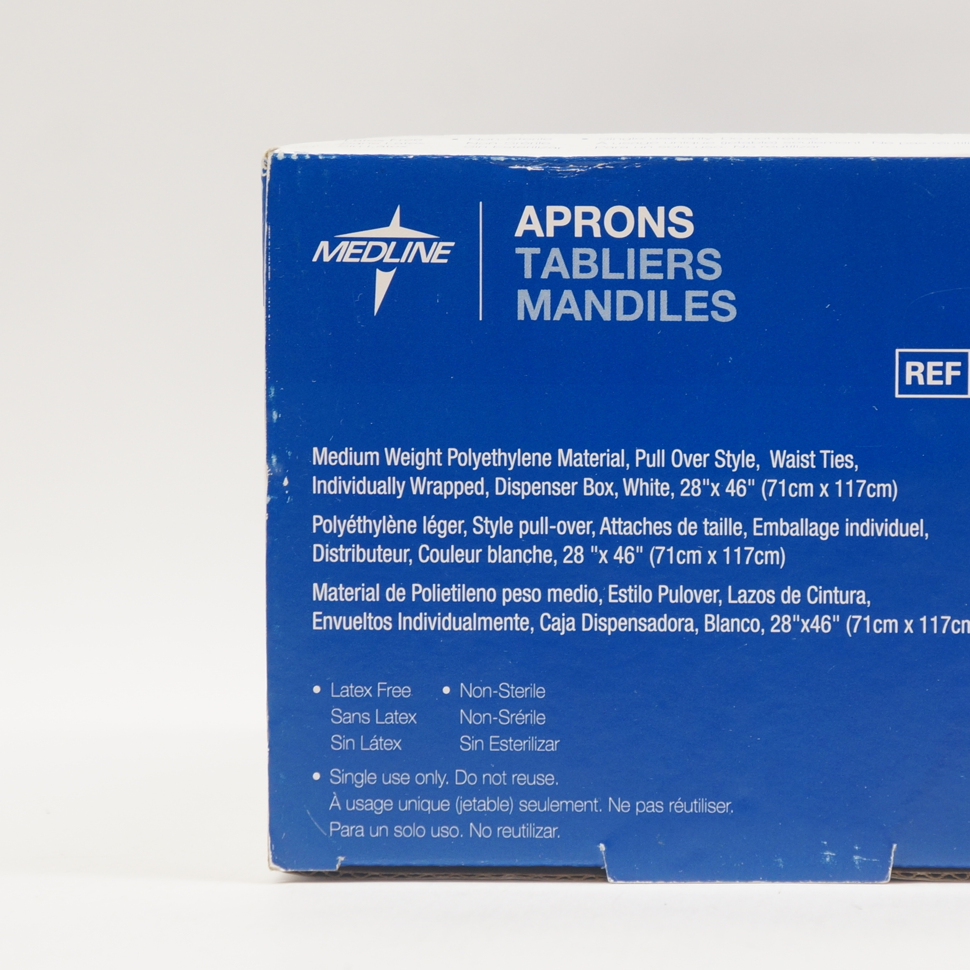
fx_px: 4051
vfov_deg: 13.7
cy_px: 508
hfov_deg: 13.6
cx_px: 757
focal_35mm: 128
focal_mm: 55
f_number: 5.6
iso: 400
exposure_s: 1/60
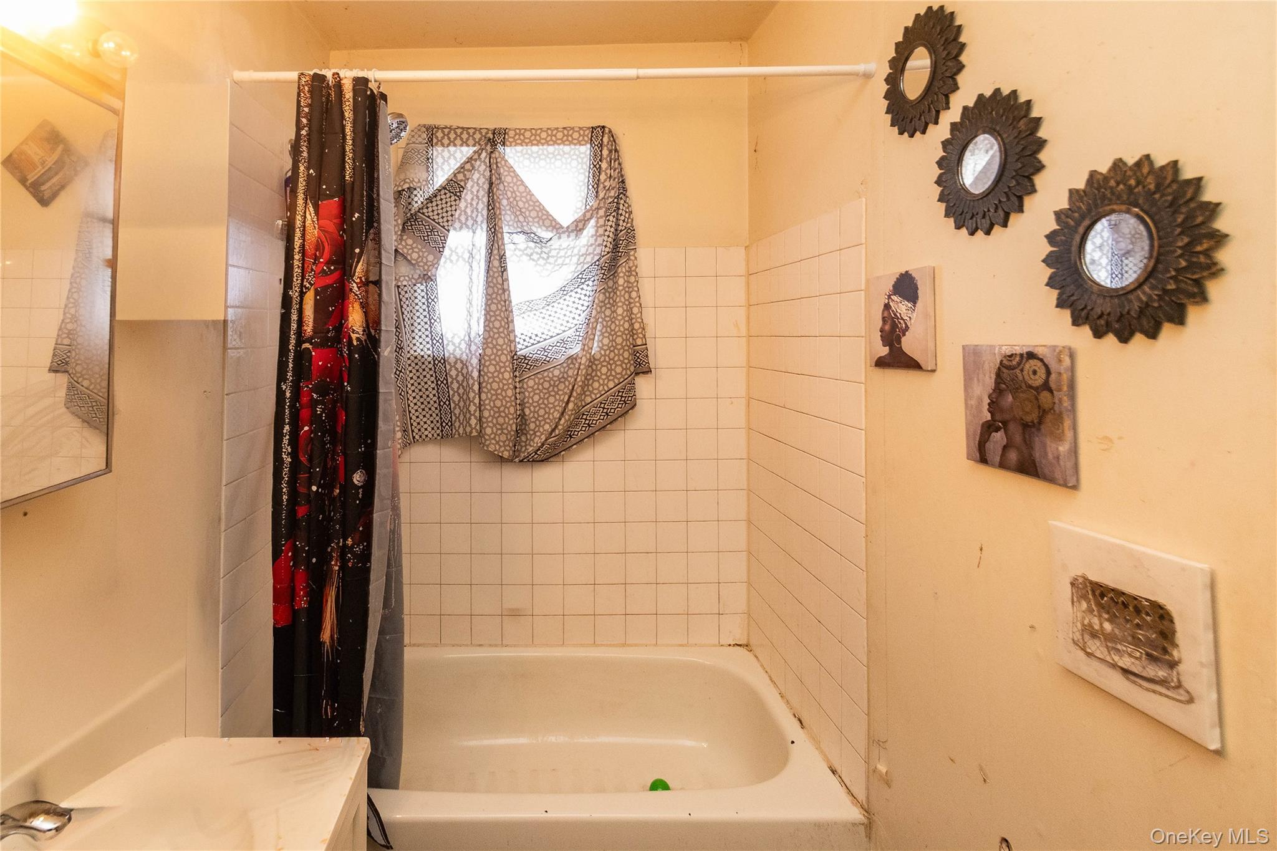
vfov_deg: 77.3
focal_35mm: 15
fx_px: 532
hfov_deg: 100.4
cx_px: 638
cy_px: 426
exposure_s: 1/60
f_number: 5.6
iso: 2800
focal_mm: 10
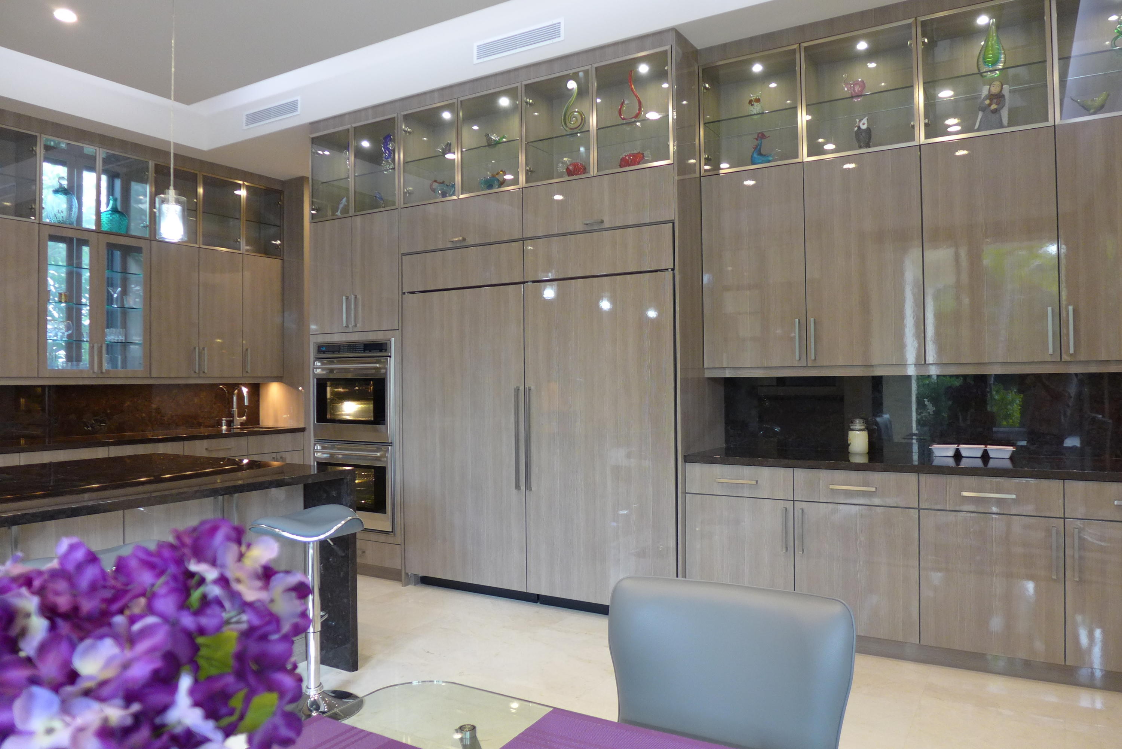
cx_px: 561
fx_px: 748
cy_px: 374
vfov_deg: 53.2
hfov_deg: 73.7
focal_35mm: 24
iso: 200
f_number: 1.4
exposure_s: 1/60
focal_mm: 4.7
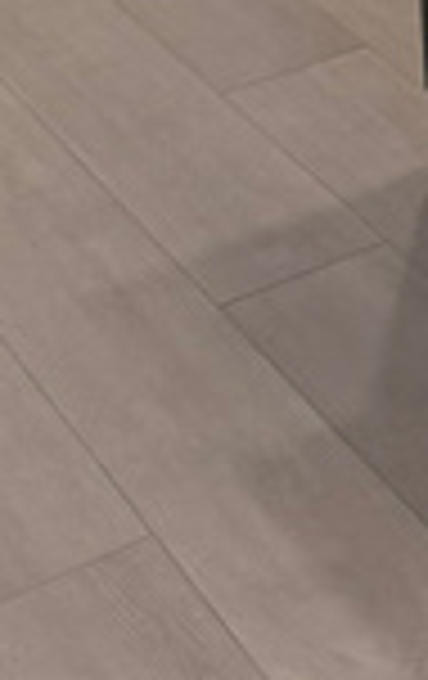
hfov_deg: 9.3
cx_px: 969
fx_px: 2396
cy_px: -653
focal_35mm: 129
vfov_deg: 13.8
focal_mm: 6.76
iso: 160
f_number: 1.78
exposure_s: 1/120
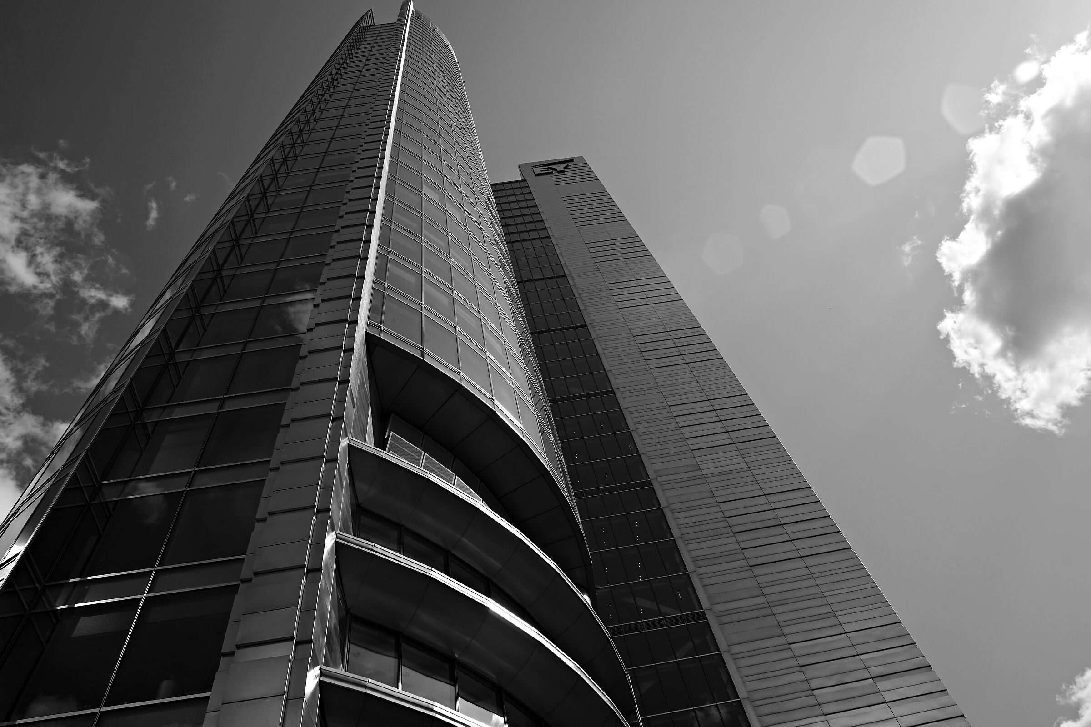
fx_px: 848
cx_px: 546
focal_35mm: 28
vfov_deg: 46.4
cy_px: 364
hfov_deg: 65.5
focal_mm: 28
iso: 100
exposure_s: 1/500
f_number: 8
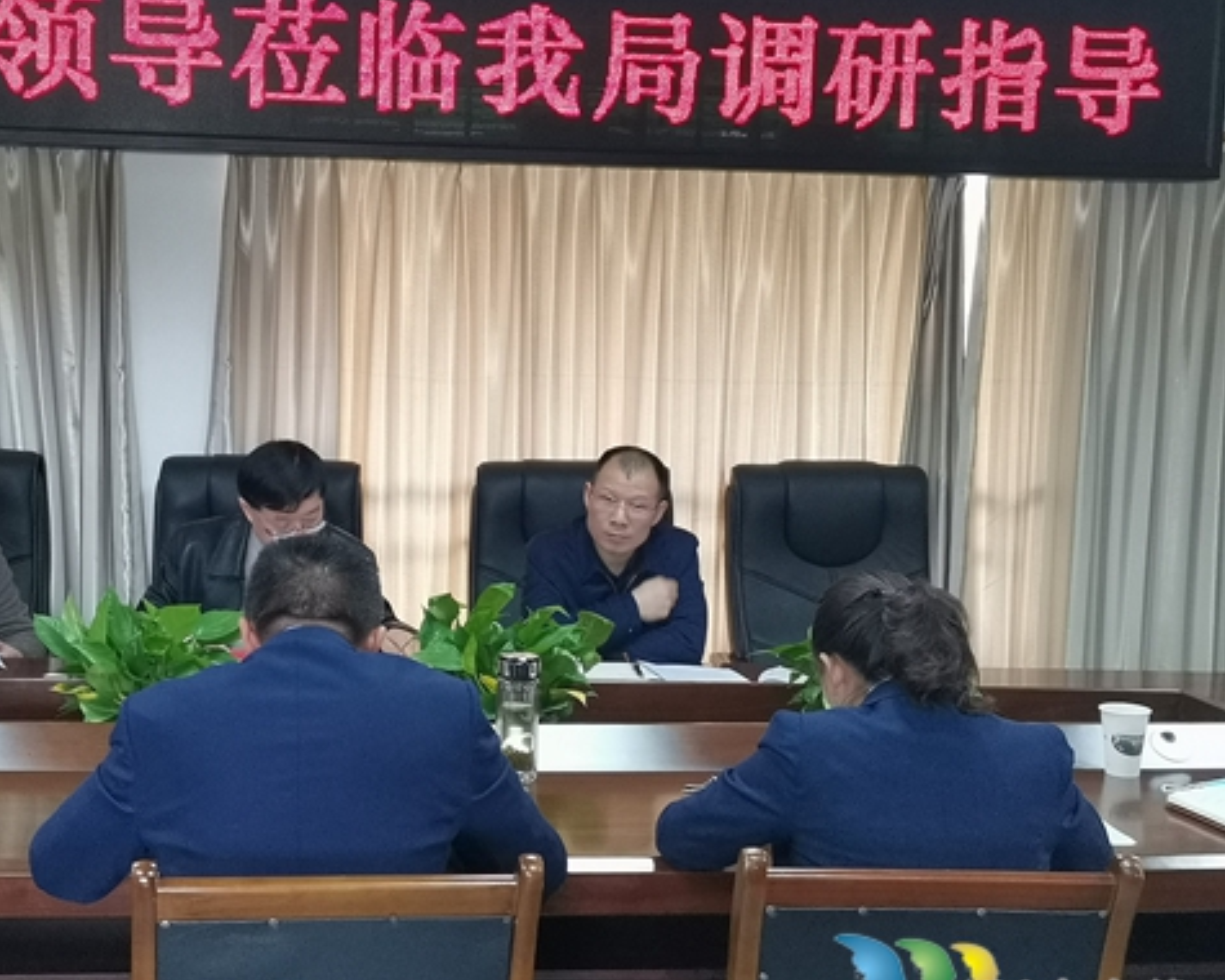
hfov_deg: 37.1
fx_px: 1813
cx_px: 441
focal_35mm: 50
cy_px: 493
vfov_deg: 30.3
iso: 320
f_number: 1.8
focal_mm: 5.5
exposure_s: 1/50
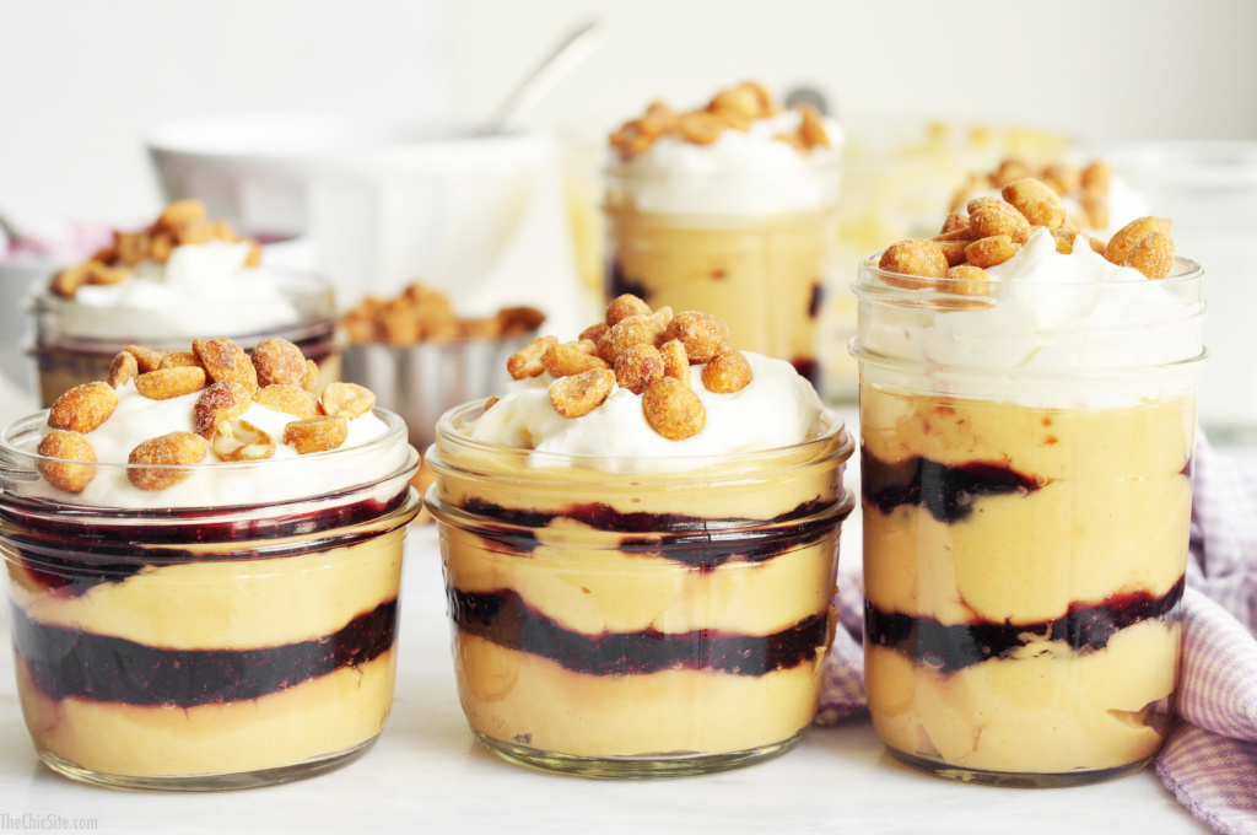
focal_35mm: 75
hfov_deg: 27.0
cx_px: 628
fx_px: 2615
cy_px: 418
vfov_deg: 18.1
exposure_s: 1/80
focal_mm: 50
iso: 250
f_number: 5
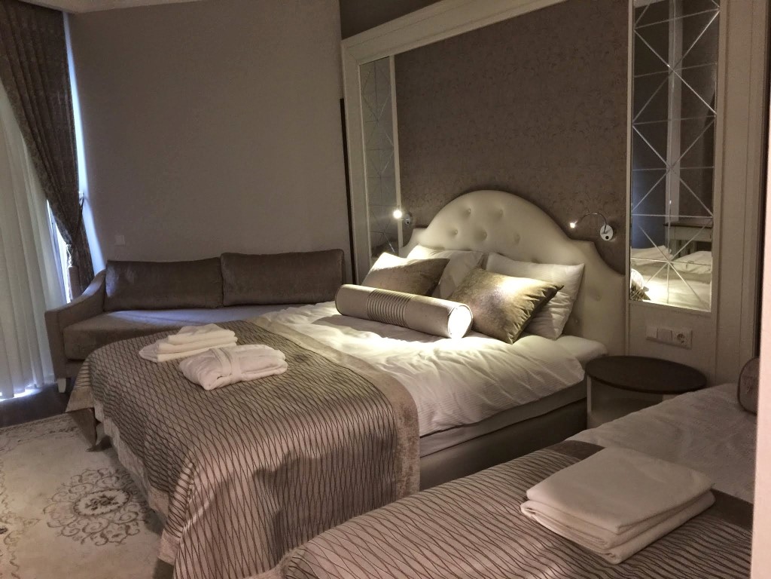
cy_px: 290
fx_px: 646
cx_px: 386
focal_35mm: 29
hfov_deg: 61.7
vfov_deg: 48.2
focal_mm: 4.15
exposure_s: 1/4
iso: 80
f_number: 2.2
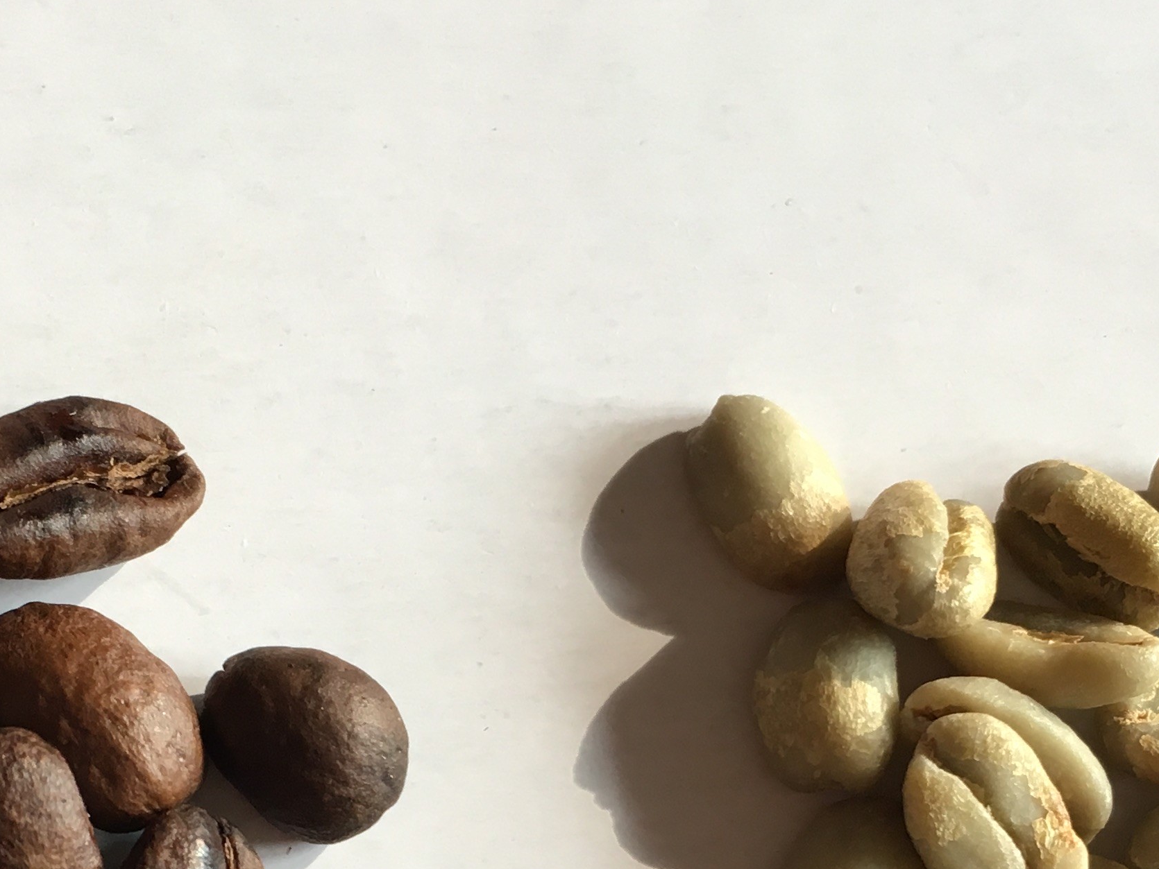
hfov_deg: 27.5
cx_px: 332
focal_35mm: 70
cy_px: 903
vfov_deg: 20.2
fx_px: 2344
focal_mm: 4.15
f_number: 2.2
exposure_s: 1/40
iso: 32
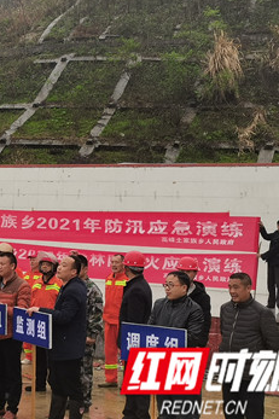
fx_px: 838
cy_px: 150
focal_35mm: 72
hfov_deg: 18.0
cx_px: -54
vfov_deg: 28.0
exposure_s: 1/117
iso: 50
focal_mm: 5.58
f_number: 1.8
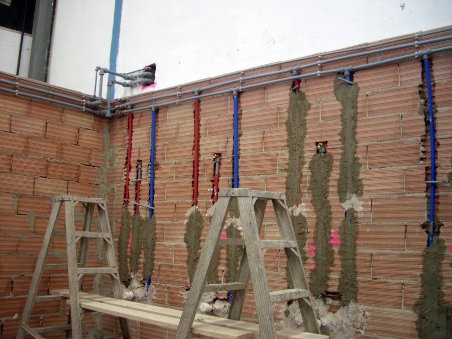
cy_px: 170
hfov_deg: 49.0
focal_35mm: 38
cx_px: 226
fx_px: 496
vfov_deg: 37.7
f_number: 2.8
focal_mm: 7.9
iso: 200
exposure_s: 1/60
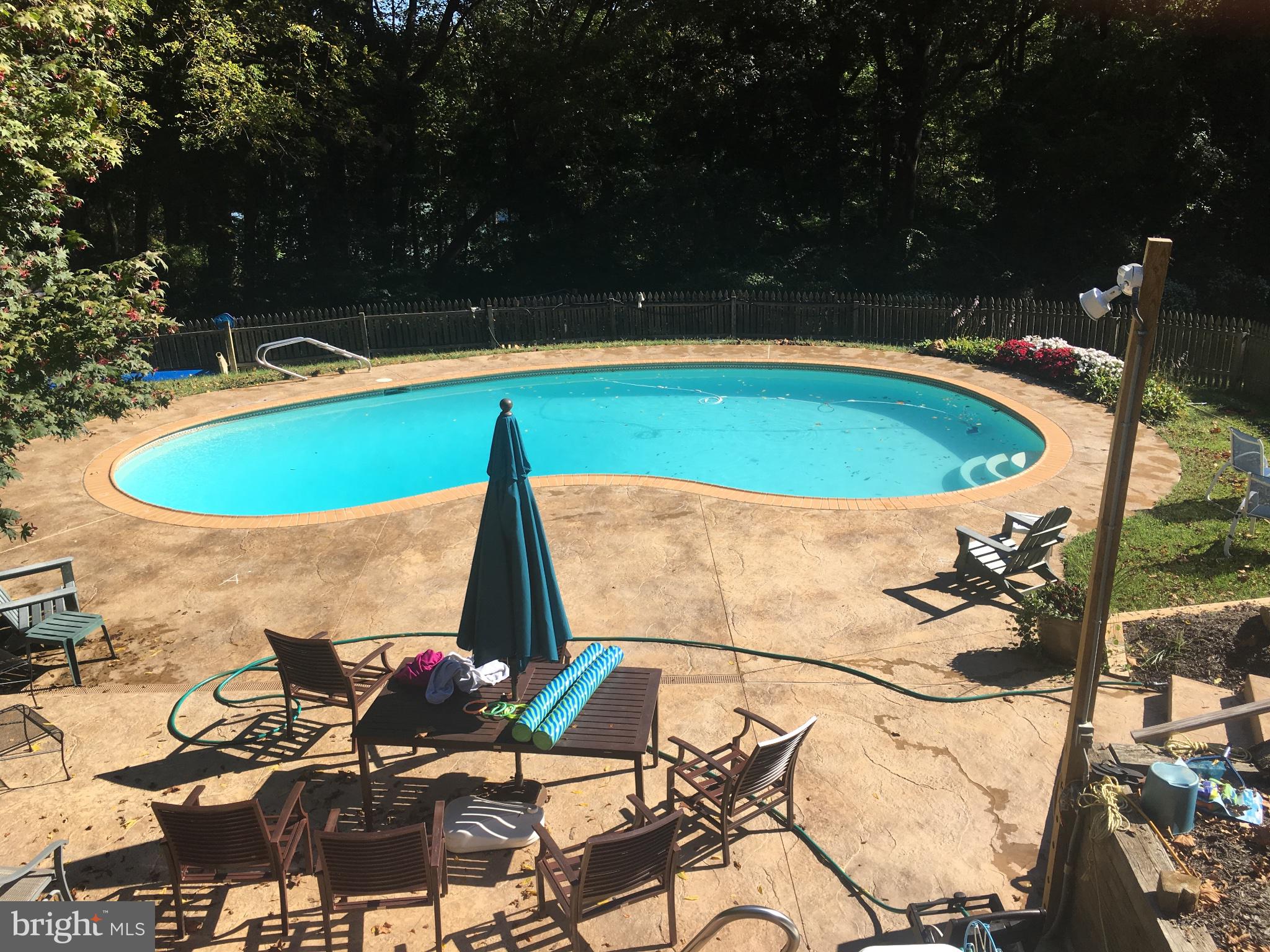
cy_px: 476
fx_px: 1064
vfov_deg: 48.2
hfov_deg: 61.7
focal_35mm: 29
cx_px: 635
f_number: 2.2
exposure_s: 1/1012
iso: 25
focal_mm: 4.15
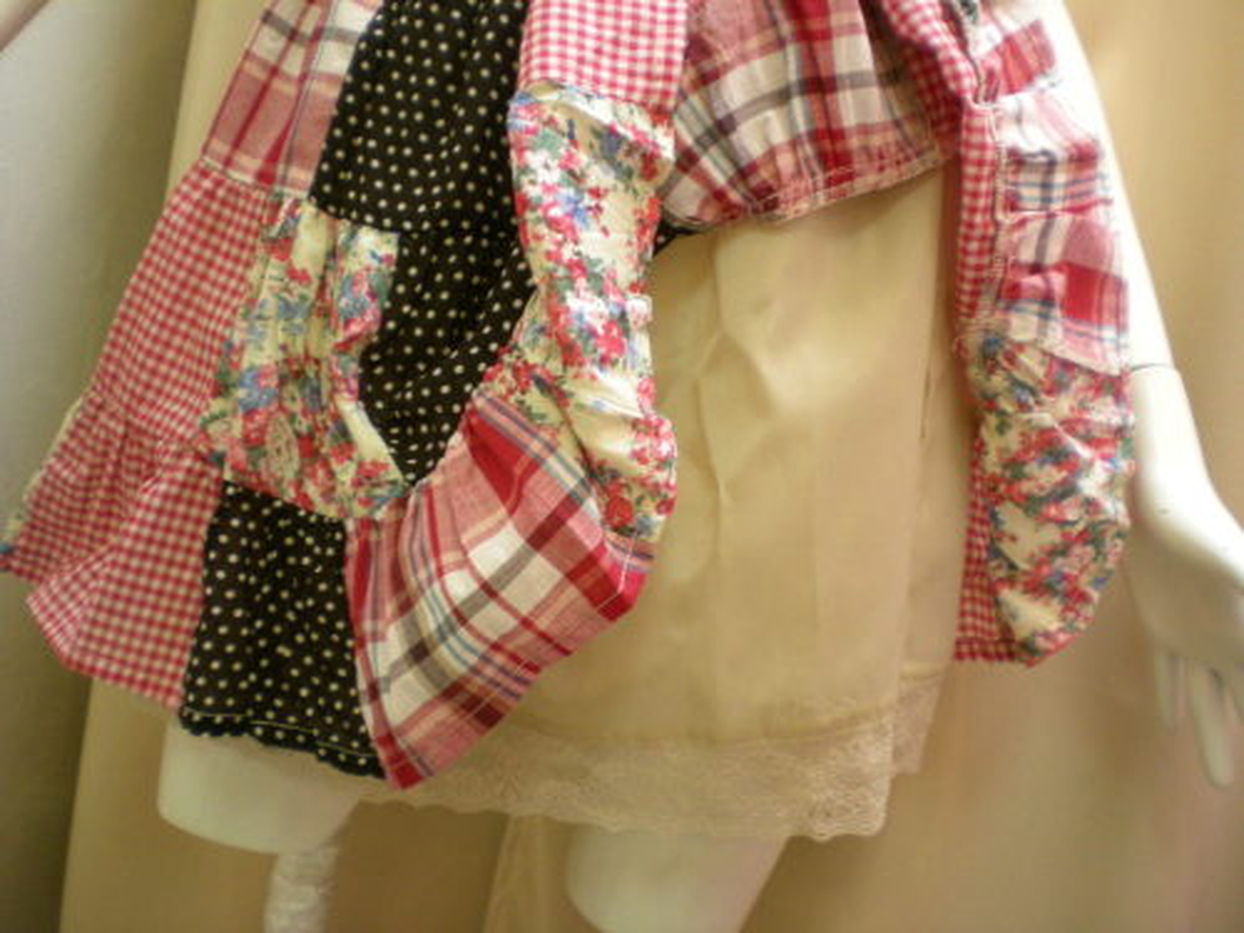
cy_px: 466
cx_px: 622
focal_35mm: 38
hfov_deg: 49.0
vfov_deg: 37.7
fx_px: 1366
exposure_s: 1/12.7
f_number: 3.1
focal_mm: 6.3
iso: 200
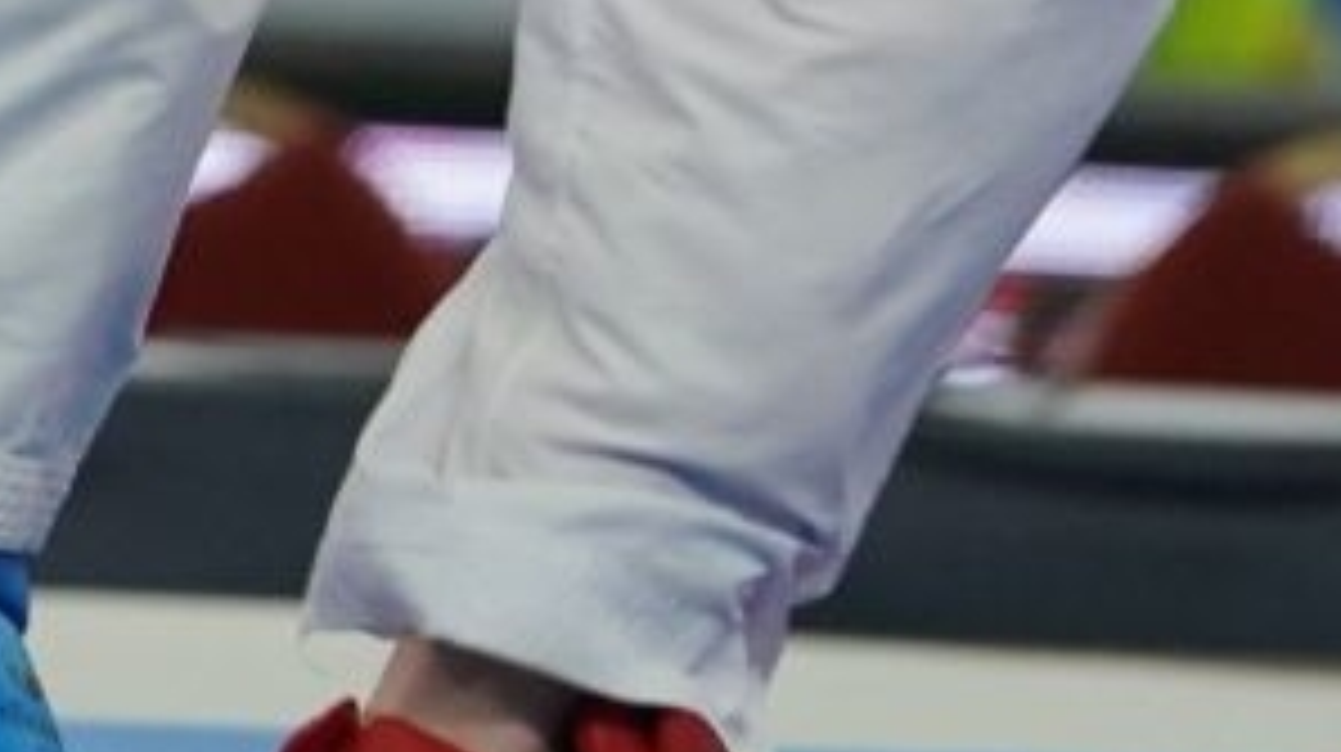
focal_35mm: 1267
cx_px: -896
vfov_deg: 1.0
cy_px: -1779
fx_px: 45012
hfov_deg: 1.7
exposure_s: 1/1000
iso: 1600
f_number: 2.8
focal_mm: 200
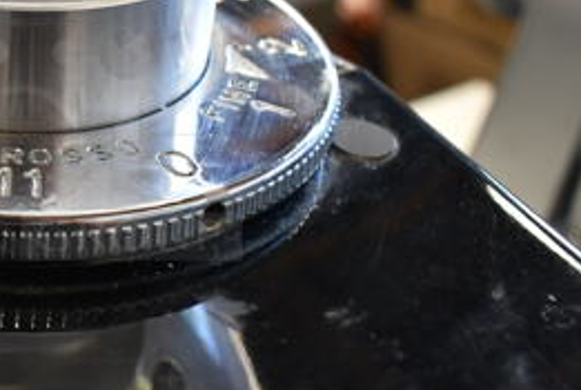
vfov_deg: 21.6
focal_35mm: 63
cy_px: 143
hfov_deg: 29.6
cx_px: -4
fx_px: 1018
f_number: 3.5
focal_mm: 18
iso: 400
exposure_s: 1/30
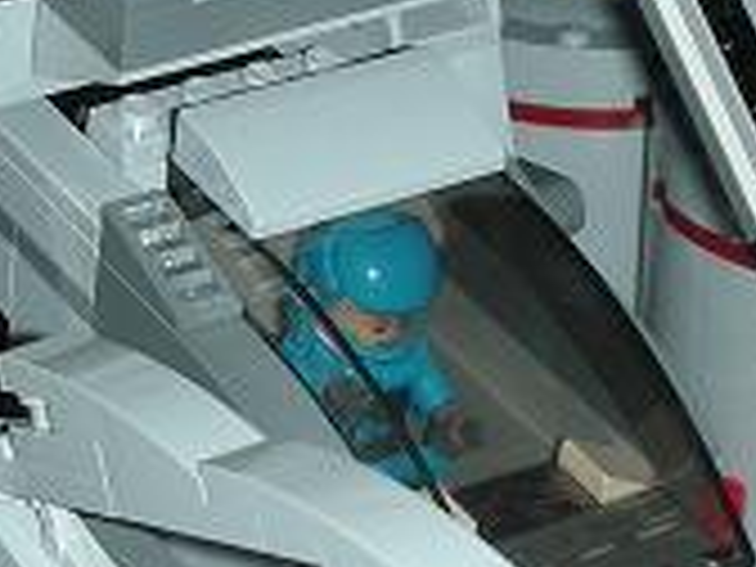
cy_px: 369
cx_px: 356
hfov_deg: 12.3
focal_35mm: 160
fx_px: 3494
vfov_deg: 9.3
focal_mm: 5.8
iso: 50
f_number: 2.8
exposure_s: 1/60
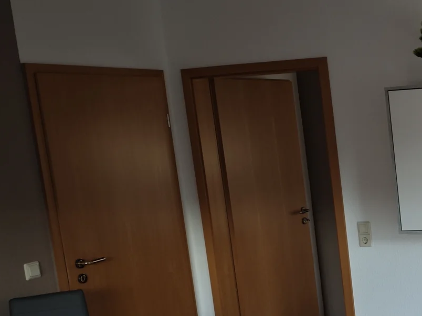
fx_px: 744
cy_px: 242
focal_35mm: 61
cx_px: 535
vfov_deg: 23.7
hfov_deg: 27.1
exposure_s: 1/100
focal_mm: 6.55
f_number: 1.6
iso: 80
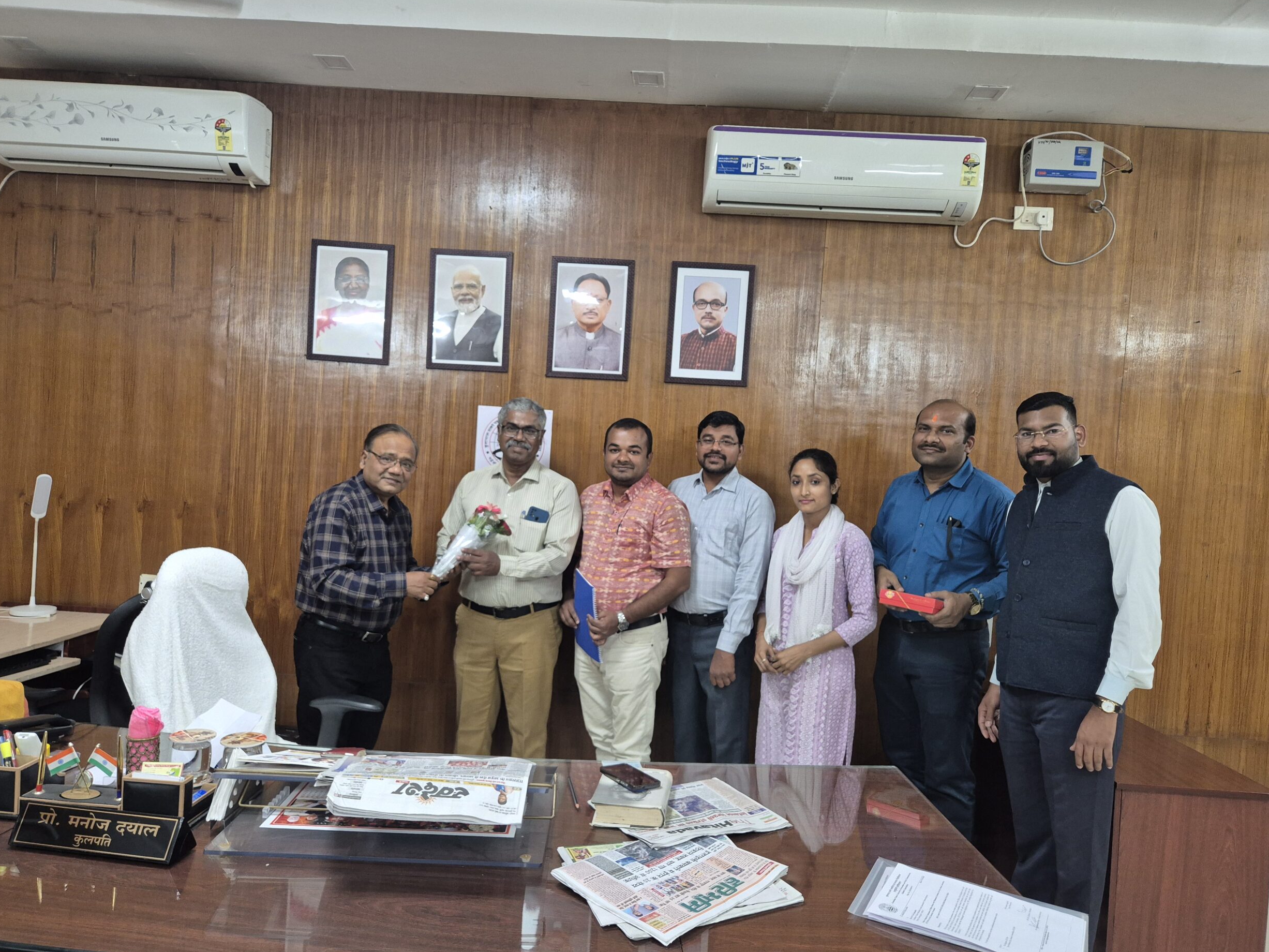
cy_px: 475
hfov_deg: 71.6
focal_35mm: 24
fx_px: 880
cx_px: 641
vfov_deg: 56.8
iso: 500
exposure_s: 1/100
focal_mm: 5.4
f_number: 1.8
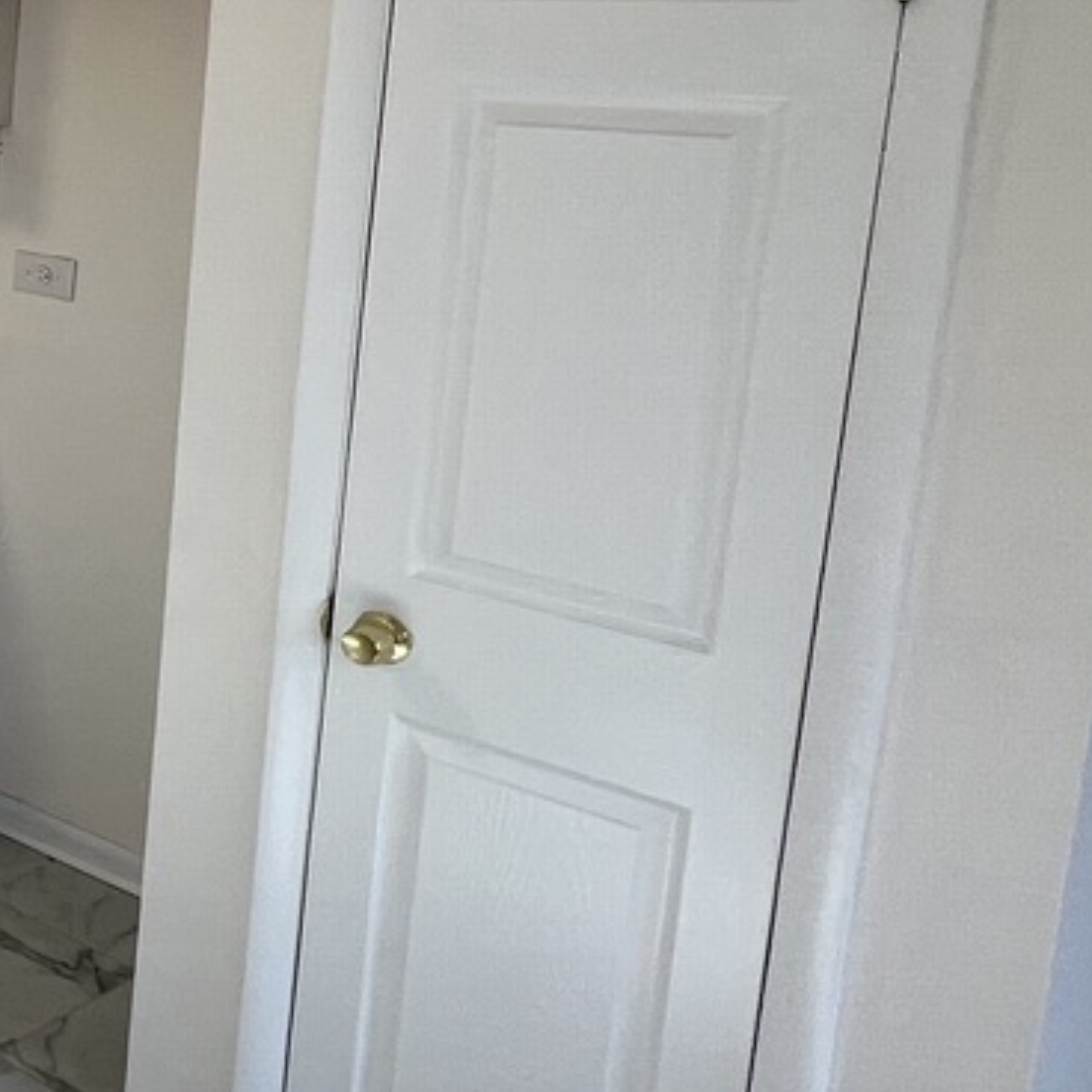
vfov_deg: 36.5
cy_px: 249
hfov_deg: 23.7
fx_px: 1606
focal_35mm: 45
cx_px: -763
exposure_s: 1/120
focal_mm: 1.57
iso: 50
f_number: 1.8
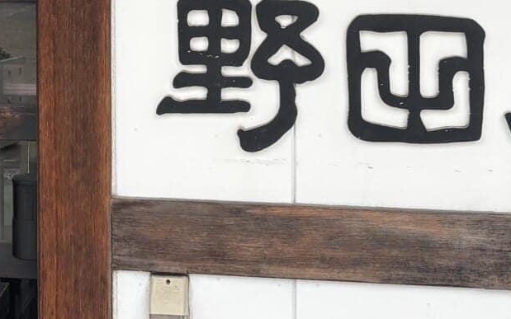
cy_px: -26
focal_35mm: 114
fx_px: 1588
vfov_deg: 11.3
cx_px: 31
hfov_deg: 17.9
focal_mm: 5.96
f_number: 1.6
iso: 32
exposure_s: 1/123
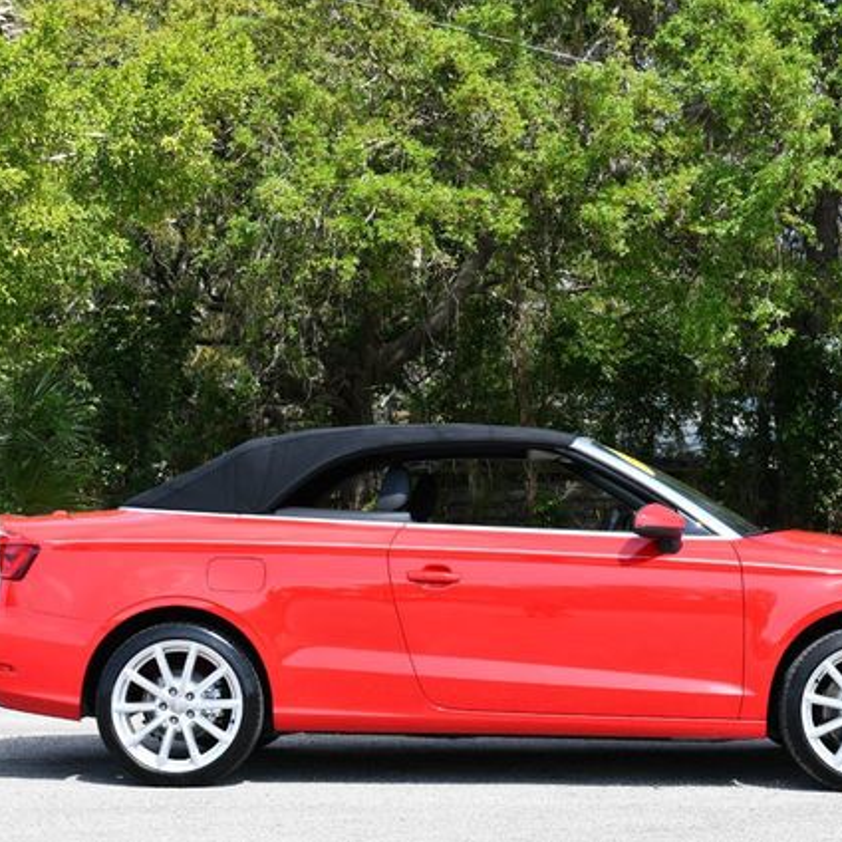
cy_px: 421
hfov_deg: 22.5
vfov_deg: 22.5
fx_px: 2119
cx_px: 489
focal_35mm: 77
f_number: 8
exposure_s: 1/250
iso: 160
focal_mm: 40
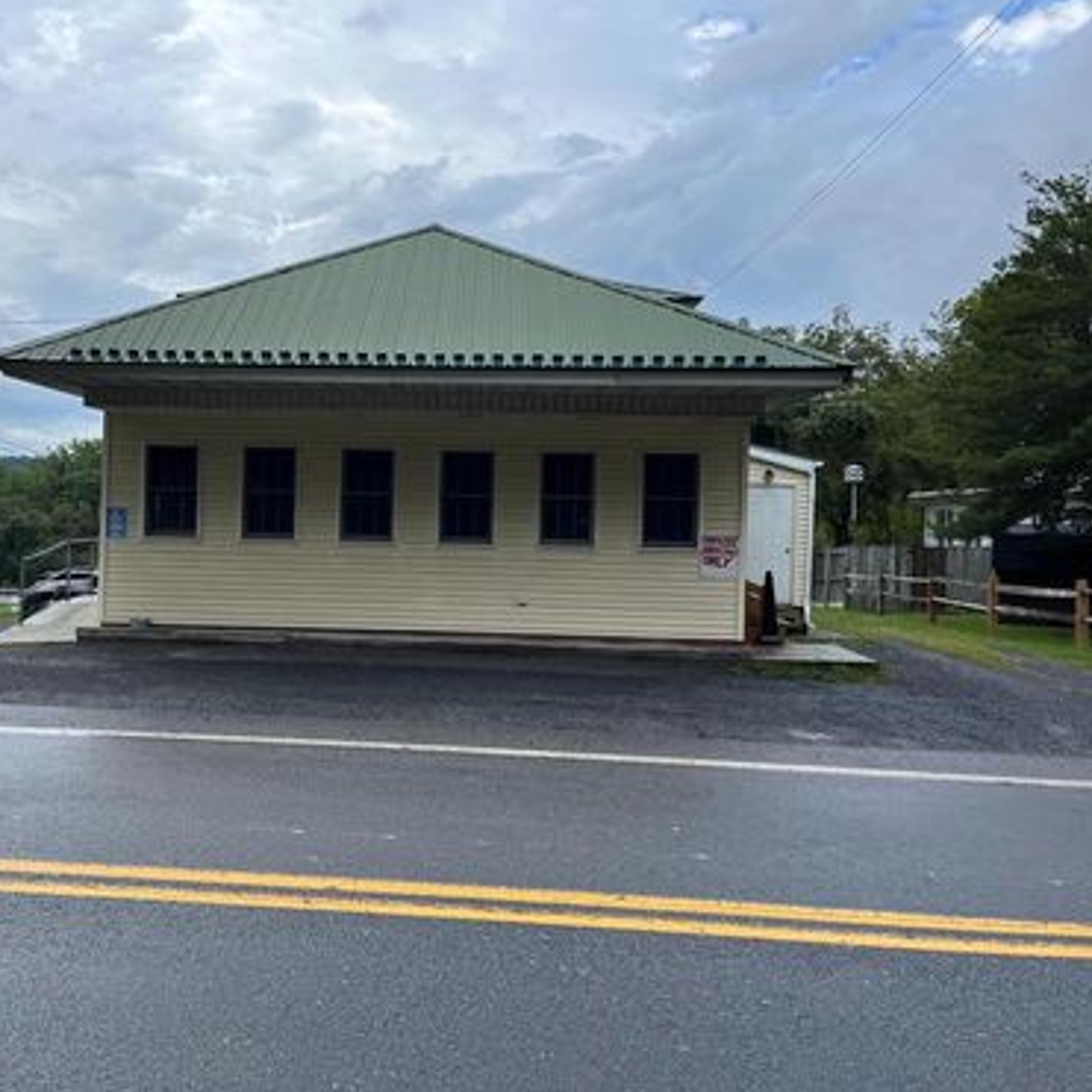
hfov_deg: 52.0
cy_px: 543
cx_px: 418
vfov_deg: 52.5
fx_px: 1106
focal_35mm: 31
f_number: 1.6
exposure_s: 1/1294
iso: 50
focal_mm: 5.1
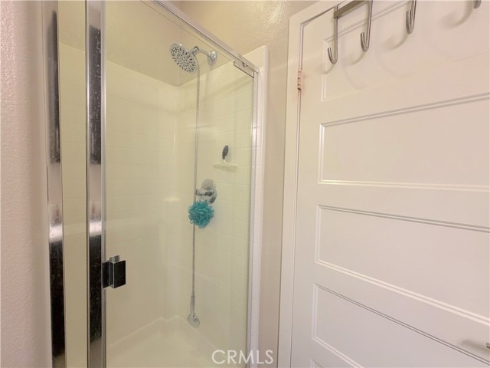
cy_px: 184
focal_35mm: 14
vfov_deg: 85.7
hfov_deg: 102.1
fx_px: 198
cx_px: 245
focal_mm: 2.22
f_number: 2.2
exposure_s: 1/60
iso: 200
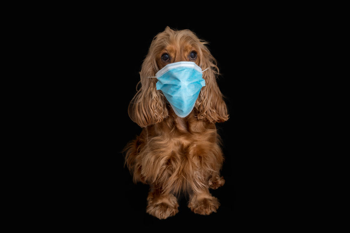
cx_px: 175
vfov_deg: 29.9
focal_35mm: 45
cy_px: 116
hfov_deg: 43.6
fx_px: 437
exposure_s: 1/160
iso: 100
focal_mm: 30
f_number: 10
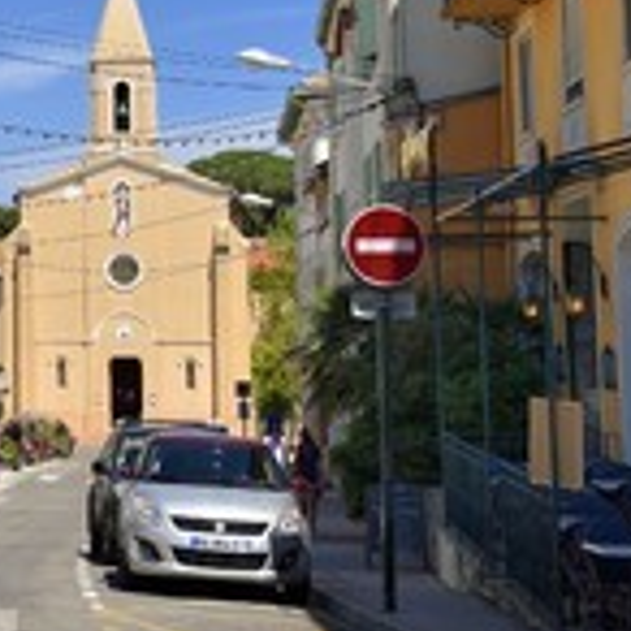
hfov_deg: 17.8
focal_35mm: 93
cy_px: 130
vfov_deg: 18.5
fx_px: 1918
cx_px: -127
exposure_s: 1/640
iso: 200
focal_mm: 38
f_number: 9
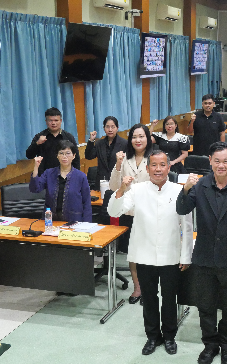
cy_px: 181
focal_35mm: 57
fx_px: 564
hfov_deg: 22.0
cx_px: 225
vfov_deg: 35.7
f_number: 6.3
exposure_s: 1/40
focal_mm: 18
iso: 3200
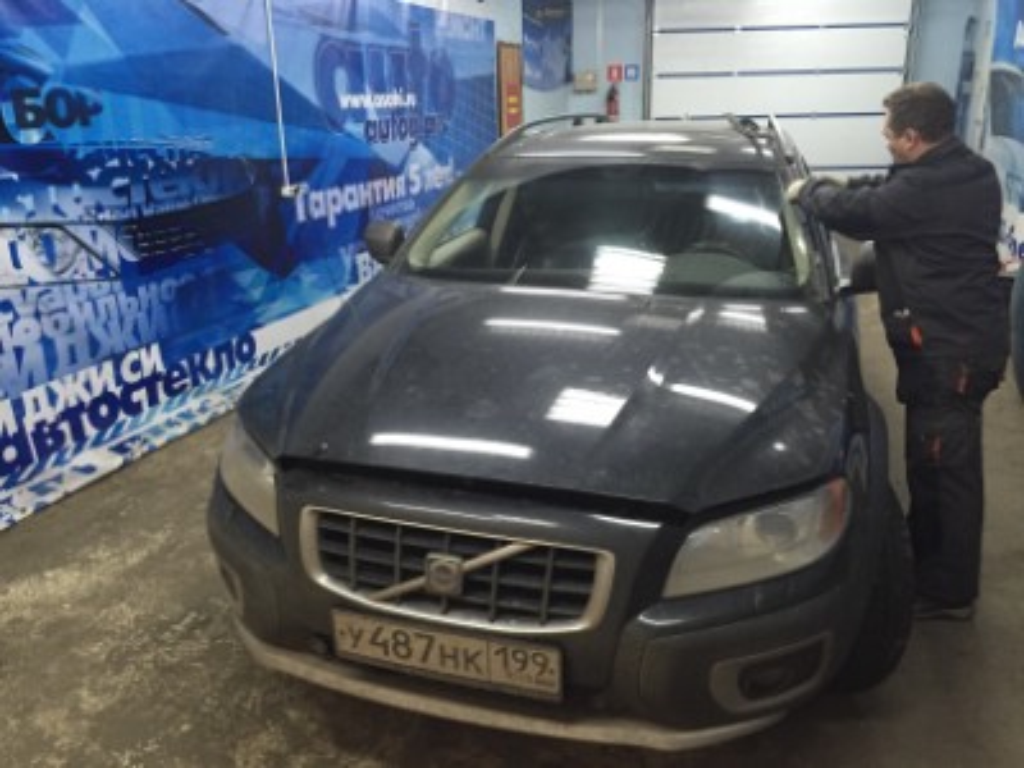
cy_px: 384
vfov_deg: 48.2
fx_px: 858
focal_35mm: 29
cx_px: 512
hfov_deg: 61.7
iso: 250
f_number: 2.2
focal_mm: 4.15
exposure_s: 1/33
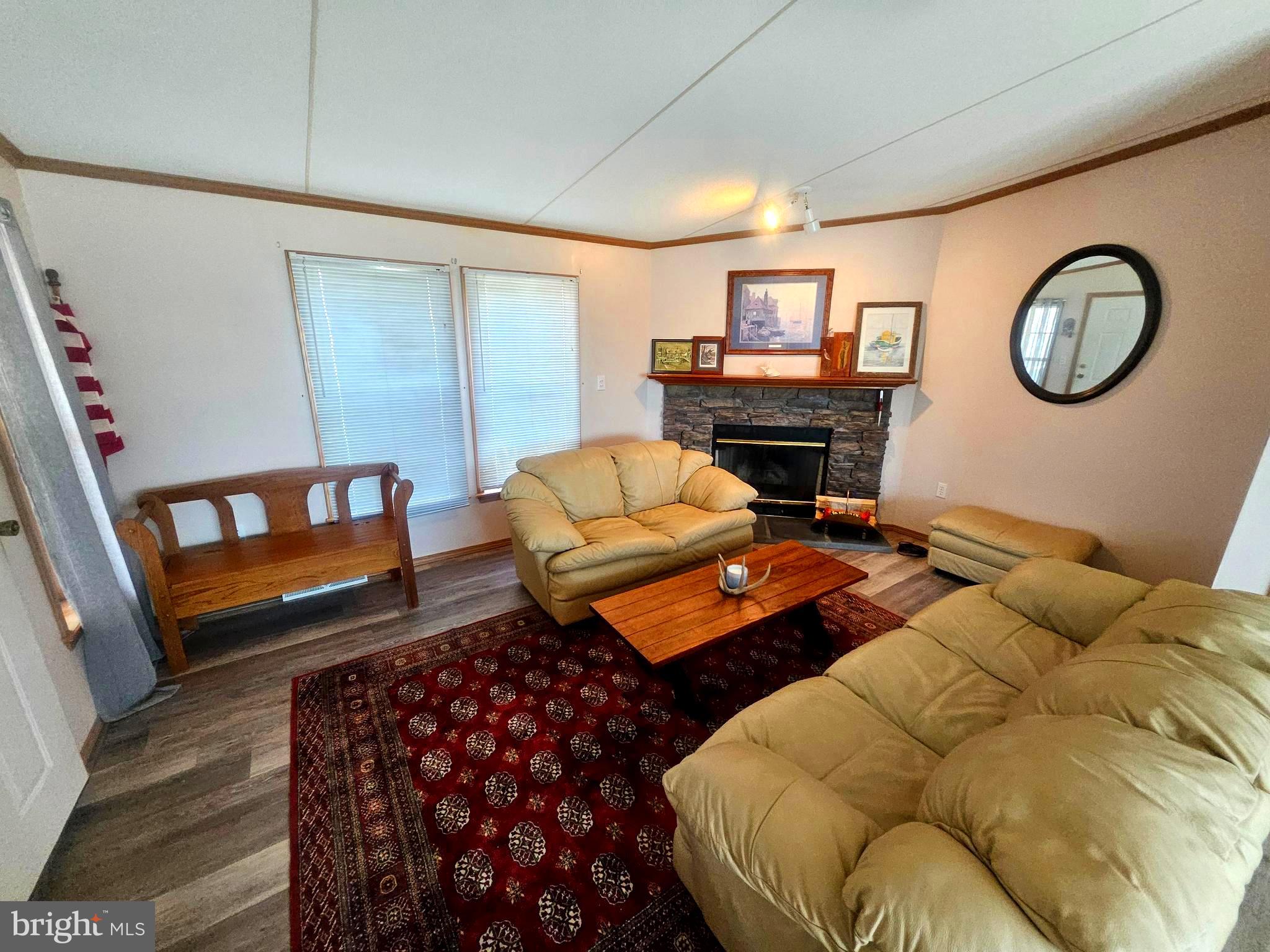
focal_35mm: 13
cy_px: 476
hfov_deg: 106.2
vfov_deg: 89.9
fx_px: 477
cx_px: 635
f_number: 2.2
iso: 320
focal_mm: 1.74
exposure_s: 1/60
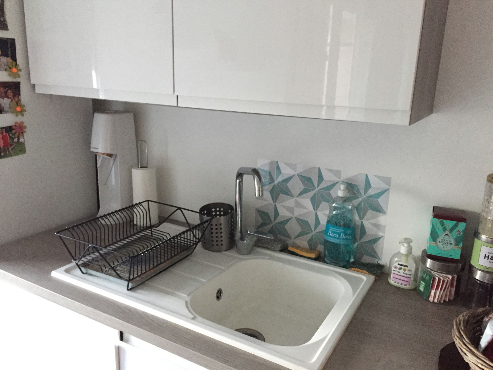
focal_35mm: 29
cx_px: 246
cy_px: 185
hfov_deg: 61.7
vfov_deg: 48.2
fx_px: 413
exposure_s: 1/17
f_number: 2.2
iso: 320
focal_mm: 4.15
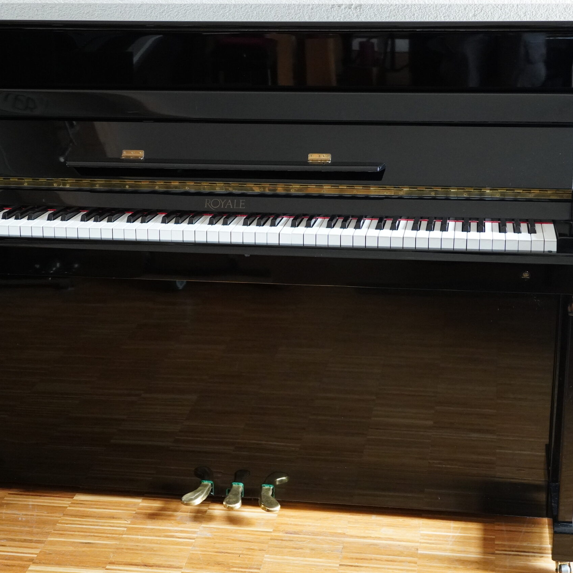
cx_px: 254
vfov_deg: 25.5
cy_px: 288
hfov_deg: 25.5
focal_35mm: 68
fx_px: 1267
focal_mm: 35
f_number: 4.5
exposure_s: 1/60
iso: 3200
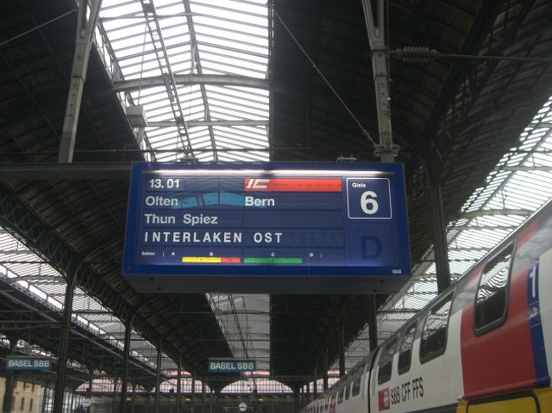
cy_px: 206
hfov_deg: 49.0
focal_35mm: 38
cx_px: 276
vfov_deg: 37.7
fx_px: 606
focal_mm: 6.2
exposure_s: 1/60
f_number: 2.7
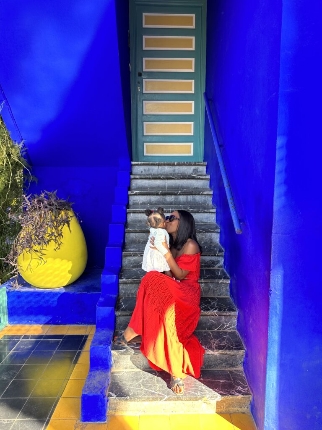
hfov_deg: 56.8
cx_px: 161
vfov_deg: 71.6
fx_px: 298
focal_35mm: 24
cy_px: 215
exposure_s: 1/172
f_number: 1.78
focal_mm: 6.86
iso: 100
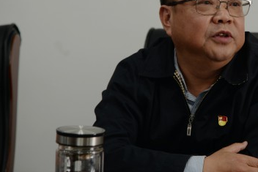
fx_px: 1283
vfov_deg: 7.7
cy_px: 61
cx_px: 205
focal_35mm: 179
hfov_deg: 11.4
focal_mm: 105
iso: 320
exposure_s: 1/30
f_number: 5
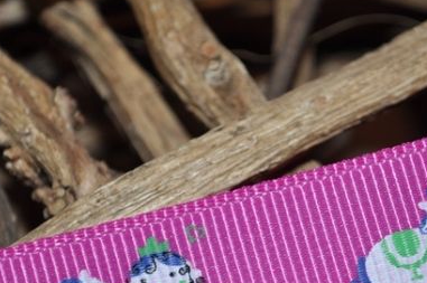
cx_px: 287
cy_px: 285
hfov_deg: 14.1
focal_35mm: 145
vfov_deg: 9.4
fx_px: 1718
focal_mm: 46
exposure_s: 1/60
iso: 200
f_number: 5.3
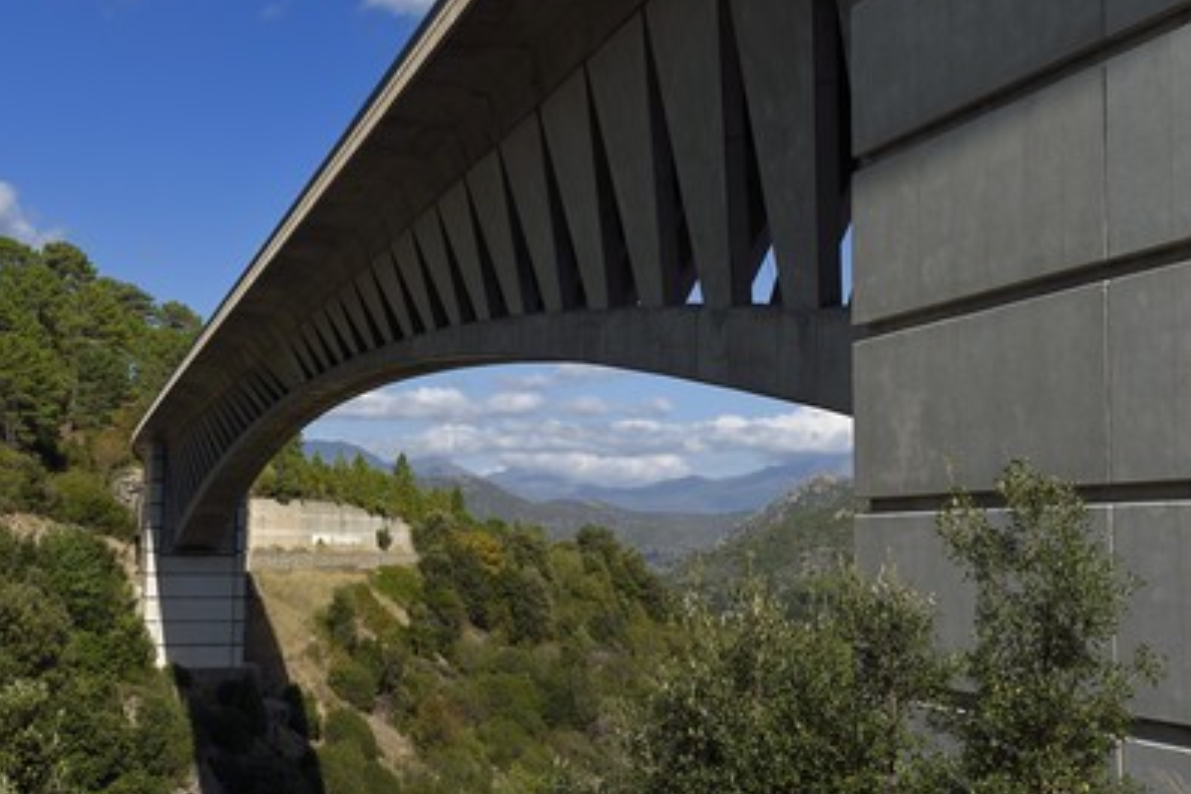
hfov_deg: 37.5
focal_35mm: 53
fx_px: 1753
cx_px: 565
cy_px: 385
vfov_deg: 25.5
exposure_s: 1/250
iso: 200
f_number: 14
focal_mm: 50
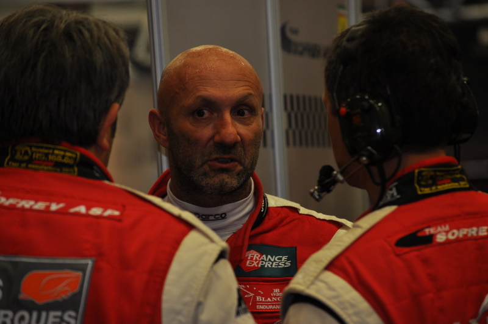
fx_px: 3657
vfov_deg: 5.1
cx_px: 244
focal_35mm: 270
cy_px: 162
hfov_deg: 7.6
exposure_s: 1/60
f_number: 5
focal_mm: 180
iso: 320
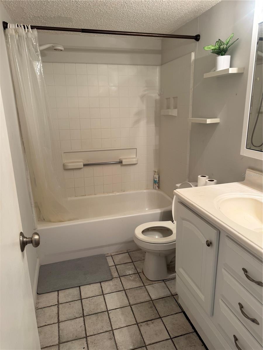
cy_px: 175
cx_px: 132
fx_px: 243
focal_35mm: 24
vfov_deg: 71.6
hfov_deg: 56.8
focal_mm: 6.76
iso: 125
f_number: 1.78
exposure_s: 1/60
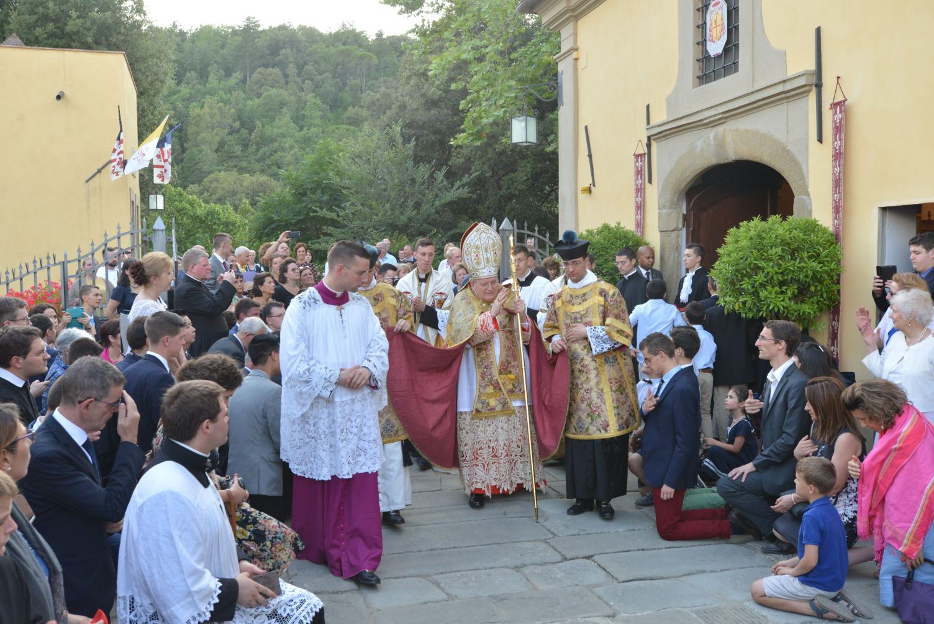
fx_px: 908
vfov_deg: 37.9
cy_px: 312
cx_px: 467
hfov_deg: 54.4
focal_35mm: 35
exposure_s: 1/320
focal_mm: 35
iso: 2000
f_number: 9
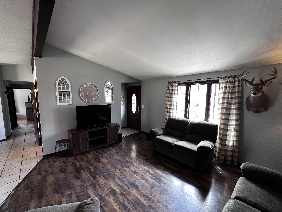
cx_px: 132
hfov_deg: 98.1
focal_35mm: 15
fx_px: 122
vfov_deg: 81.7
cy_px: 111
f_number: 2.2
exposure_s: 1/60
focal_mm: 2.22
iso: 250
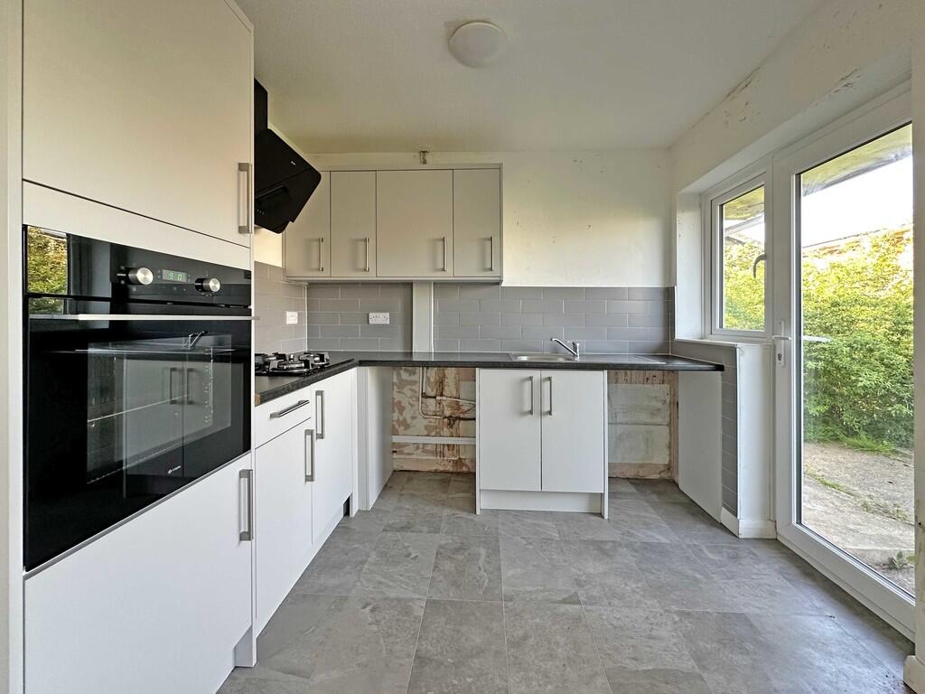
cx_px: 462
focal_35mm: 14
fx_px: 374
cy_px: 347
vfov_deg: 85.7
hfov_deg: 102.1
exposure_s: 1/99
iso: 160
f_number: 2.2
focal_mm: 2.22
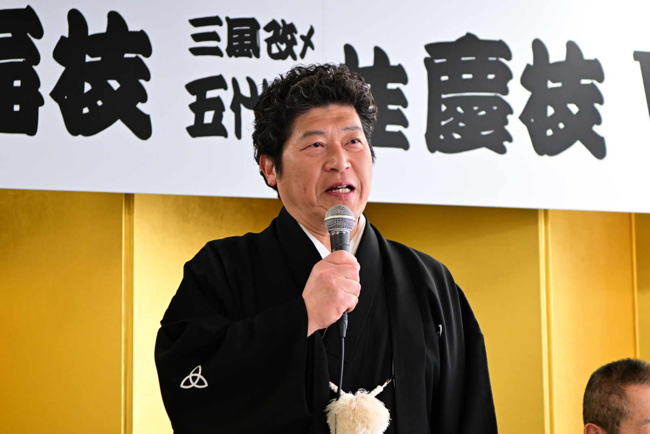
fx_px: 1896
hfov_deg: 19.5
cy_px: 217
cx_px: 325
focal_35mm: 105
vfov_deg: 13.0
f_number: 4
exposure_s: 1/160
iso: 2000
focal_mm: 70
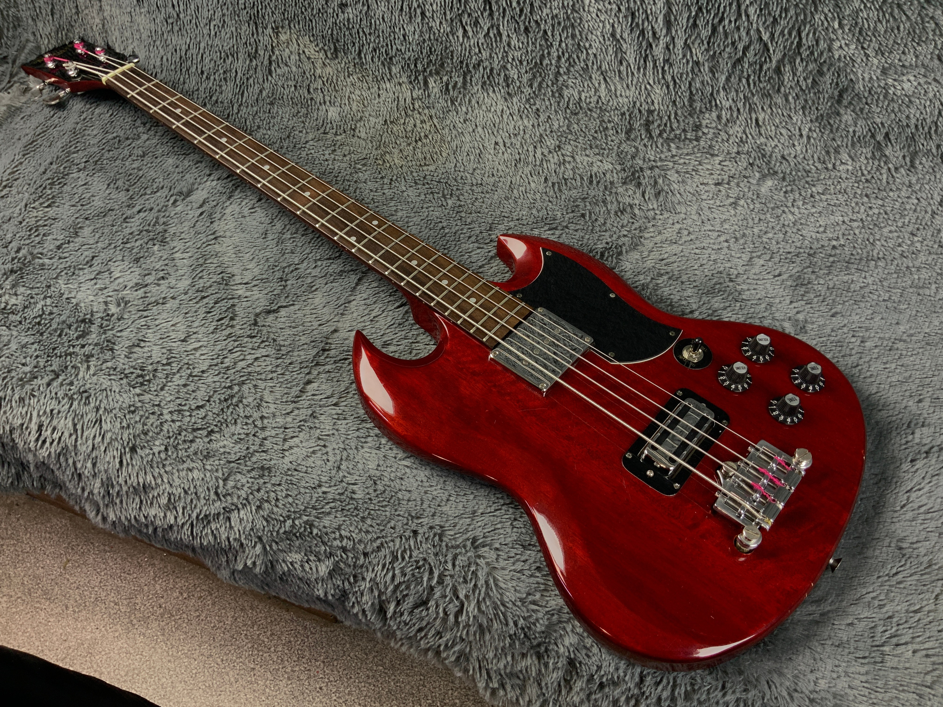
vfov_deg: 48.2
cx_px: 472
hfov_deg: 61.7
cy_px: 354
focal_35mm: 29
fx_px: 790
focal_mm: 3
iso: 80
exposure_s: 1/50
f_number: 1.8
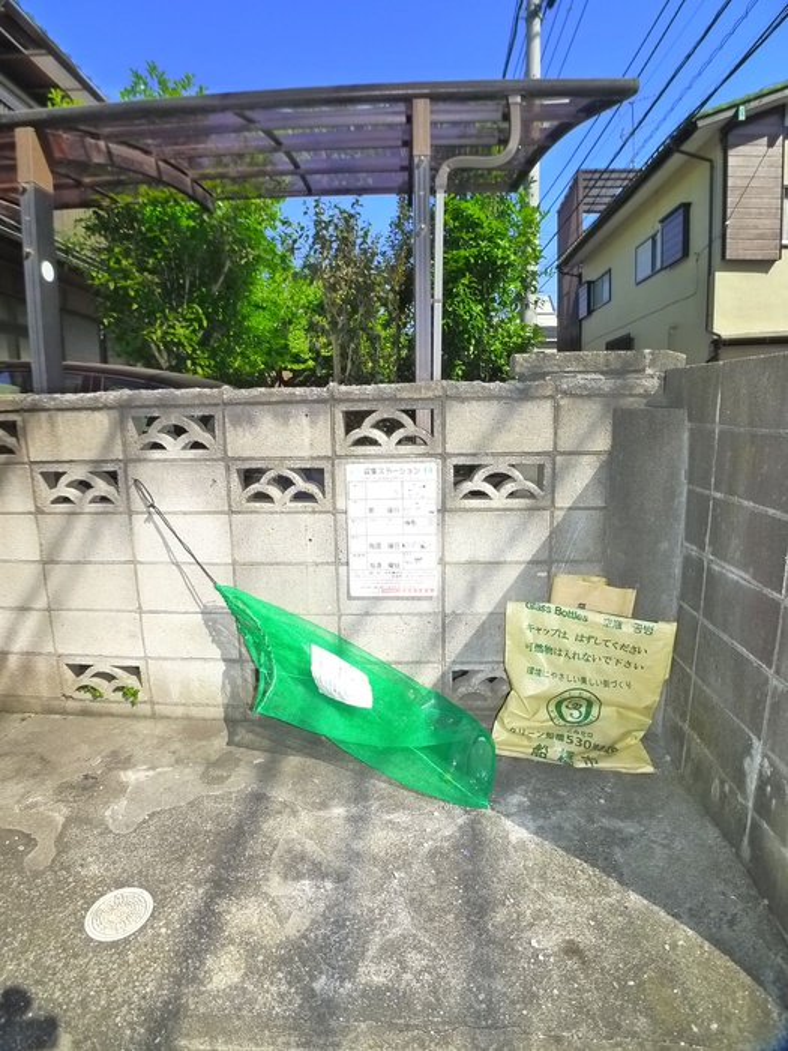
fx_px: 728
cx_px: 394
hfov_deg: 56.8
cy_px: 526
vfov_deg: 71.6
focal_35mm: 24
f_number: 4
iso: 400
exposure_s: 1/640
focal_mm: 5.1
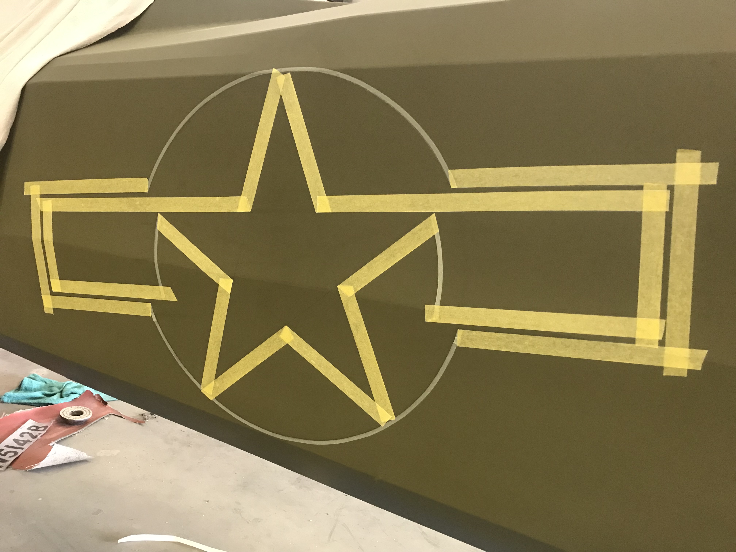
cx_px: 368
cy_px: 276
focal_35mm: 28
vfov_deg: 49.7
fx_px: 595
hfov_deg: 63.4
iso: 80
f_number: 1.8
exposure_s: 1/15
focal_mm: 3.99
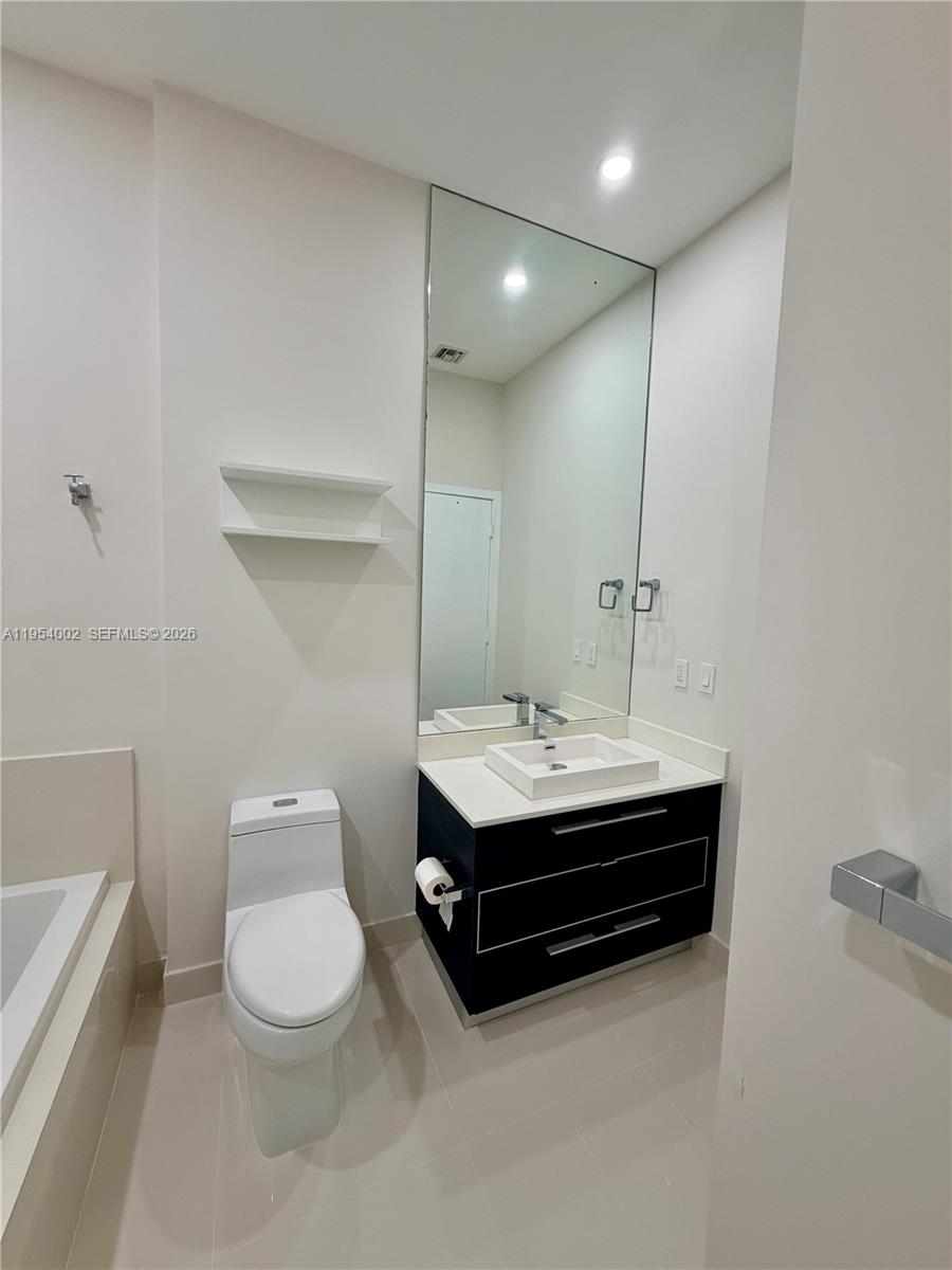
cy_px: 635
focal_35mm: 14
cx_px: 476
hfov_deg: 85.7
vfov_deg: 102.1
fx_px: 513
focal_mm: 2.22
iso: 200
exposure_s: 1/120
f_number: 2.2
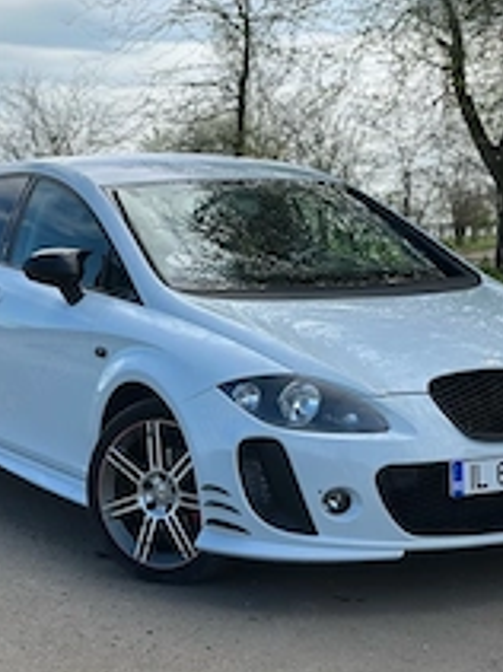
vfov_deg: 21.5
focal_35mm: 91
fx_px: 1765
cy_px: 217
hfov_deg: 16.2
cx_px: 280
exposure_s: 1/3257
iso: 80
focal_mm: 6.86
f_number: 1.78
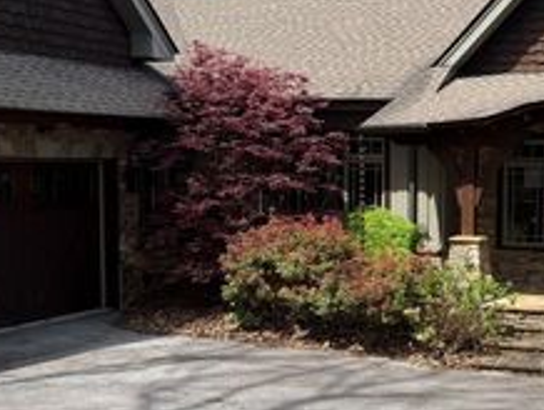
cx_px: 509
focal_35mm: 55
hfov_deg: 32.8
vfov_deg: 26.6
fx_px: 865
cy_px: 219
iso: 80
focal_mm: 6.76
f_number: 1.78
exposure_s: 1/3021
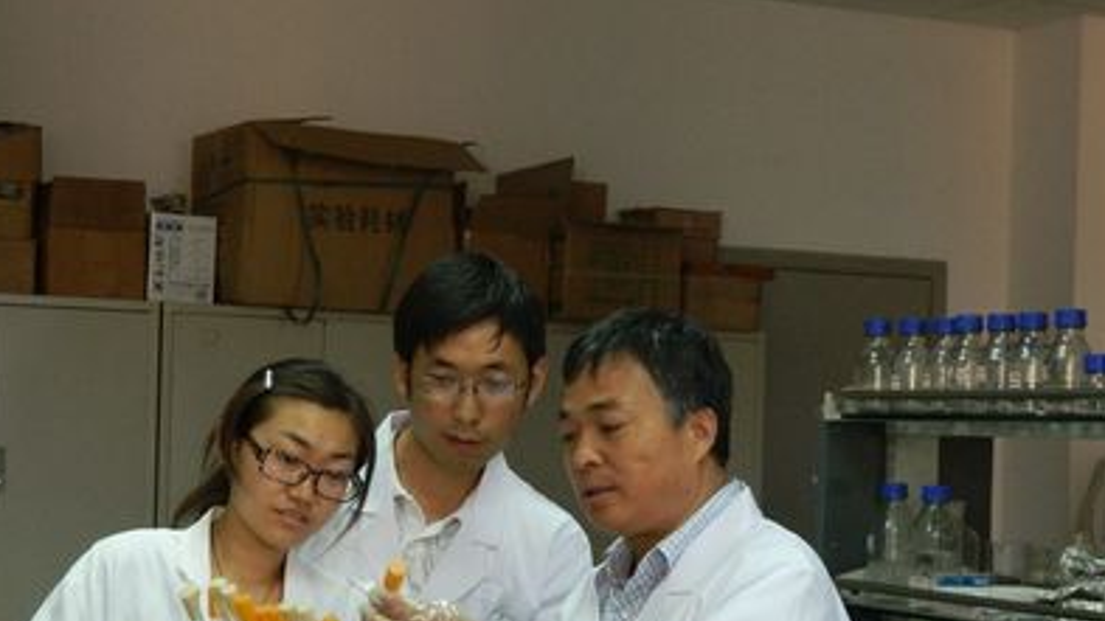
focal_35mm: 79
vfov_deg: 15.2
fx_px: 2315
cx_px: 531
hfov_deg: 26.8
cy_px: 473
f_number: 3.8
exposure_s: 1/40
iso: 400
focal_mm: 10.2
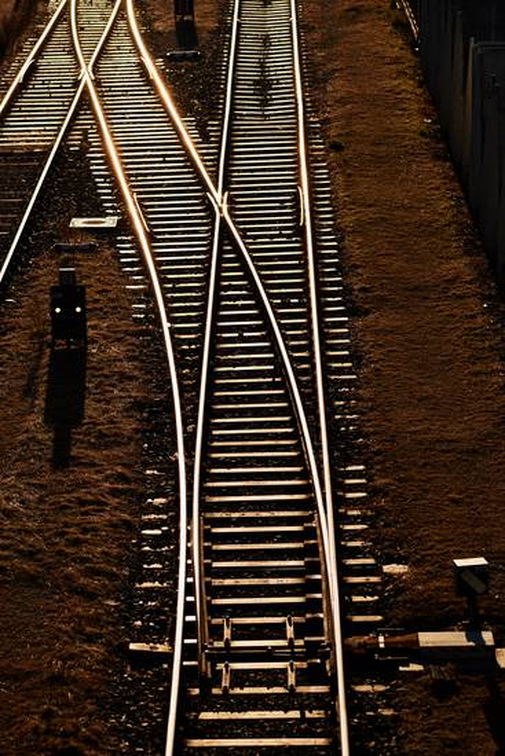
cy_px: 378
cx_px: 252
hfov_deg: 10.2
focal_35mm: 135
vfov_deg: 15.2
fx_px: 2839
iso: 200
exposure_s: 1/4000
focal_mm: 90
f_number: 2.5
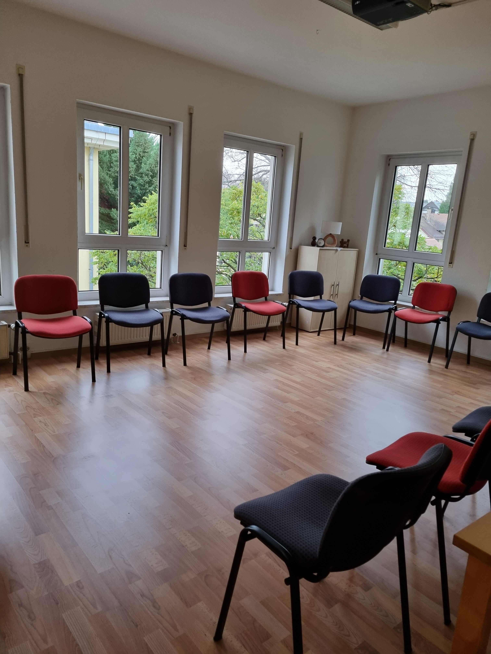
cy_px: 327
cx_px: 246
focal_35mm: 26
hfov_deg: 53.1
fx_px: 492
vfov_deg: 67.3
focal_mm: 5.4
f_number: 1.8
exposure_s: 1/50
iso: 250
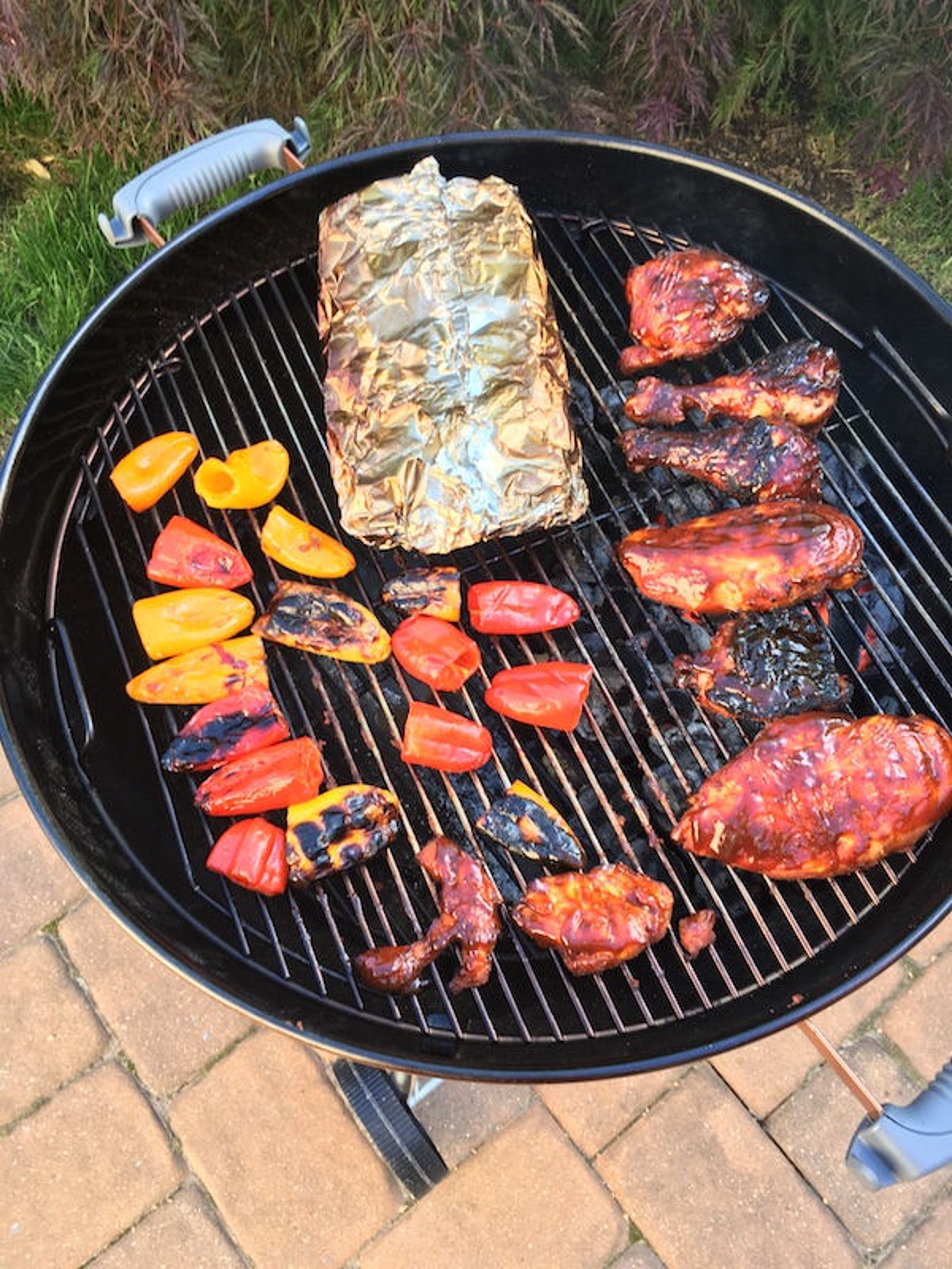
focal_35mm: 29
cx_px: 476
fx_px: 1063
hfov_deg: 48.2
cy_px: 634
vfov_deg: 61.7
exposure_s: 1/60
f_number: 2.2
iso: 32
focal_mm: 4.15
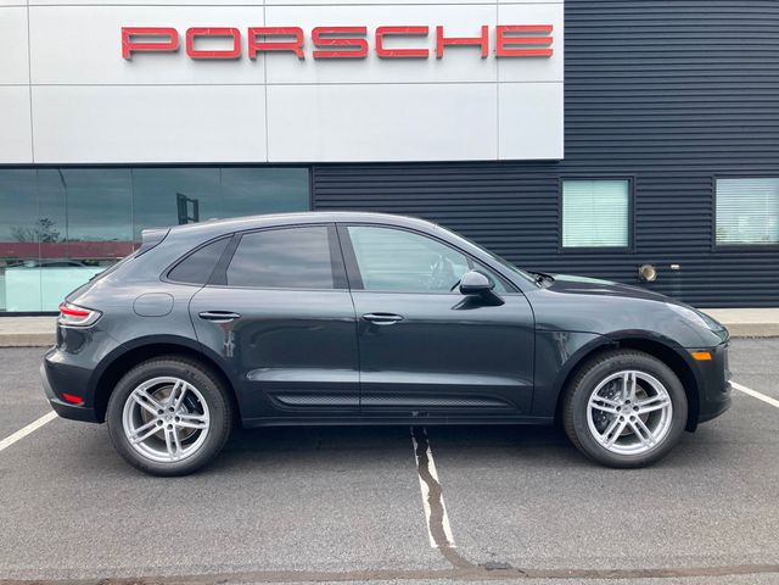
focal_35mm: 28
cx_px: 390
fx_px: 630
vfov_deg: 49.7
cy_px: 292
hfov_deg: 63.4
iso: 20
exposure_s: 1/358
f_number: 1.8
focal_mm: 3.99
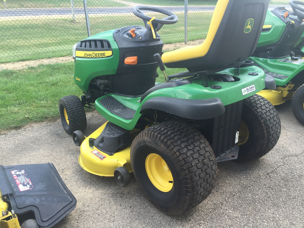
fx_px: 255
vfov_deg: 48.2
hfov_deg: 61.7
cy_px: 114
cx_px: 152
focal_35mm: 29
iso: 32
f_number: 2.2
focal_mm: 4.15
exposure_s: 1/215
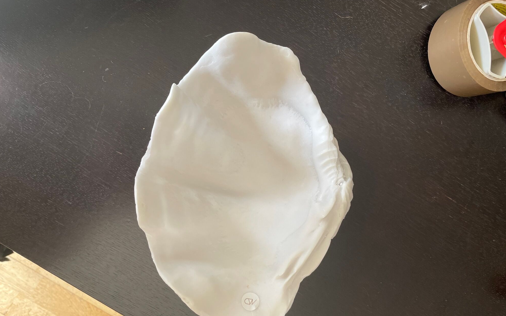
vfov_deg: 44.3
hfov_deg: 66.5
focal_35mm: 28
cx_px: 255
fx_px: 386
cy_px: 190
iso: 80
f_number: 1.6
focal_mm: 4.2
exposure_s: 1/121
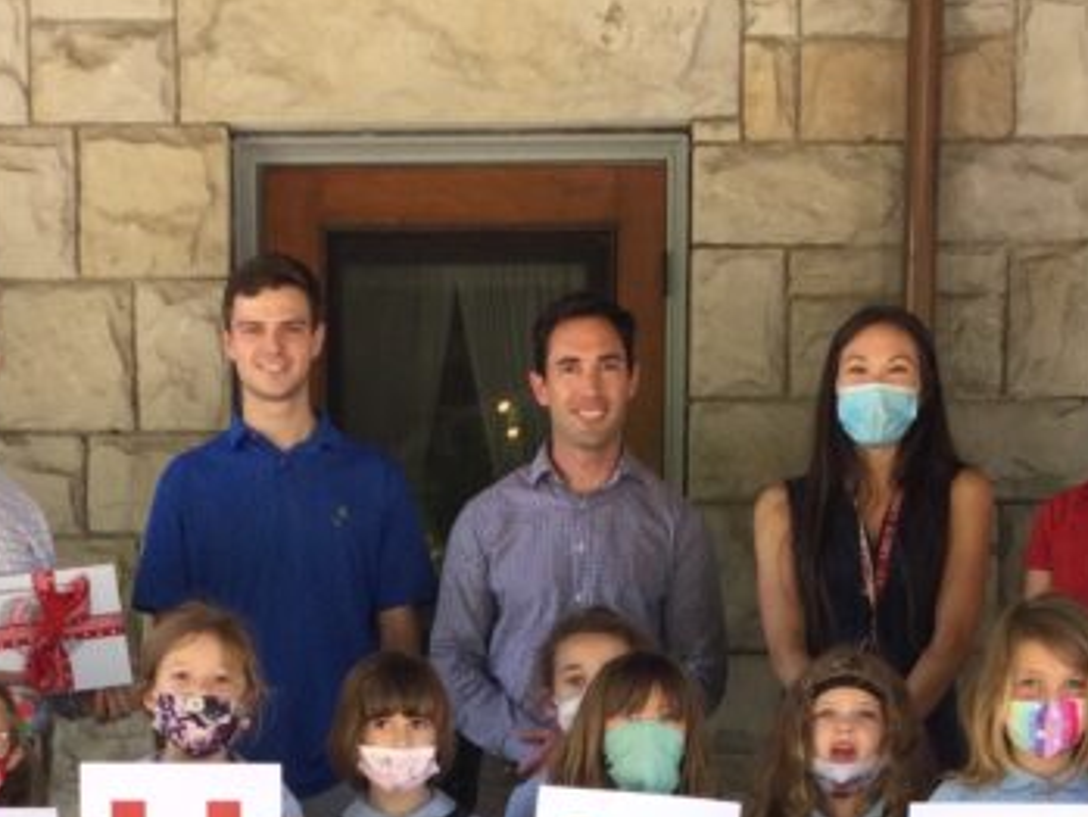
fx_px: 2861
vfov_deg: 15.2
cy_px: 1179
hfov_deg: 21.5
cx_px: 505
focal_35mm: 91
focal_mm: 3.3
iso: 25
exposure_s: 1/60
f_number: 2.4
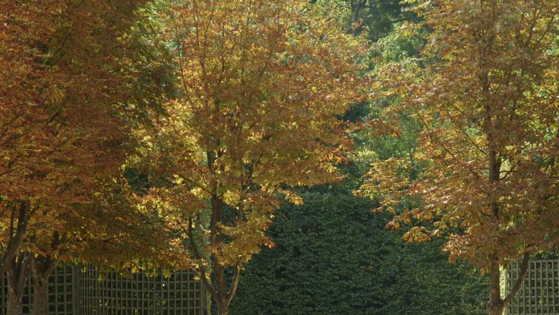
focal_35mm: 249
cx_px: 324
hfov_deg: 8.7
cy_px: 202
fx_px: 3691
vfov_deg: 4.9
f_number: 4.6
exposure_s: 1/148
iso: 50
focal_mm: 31.5
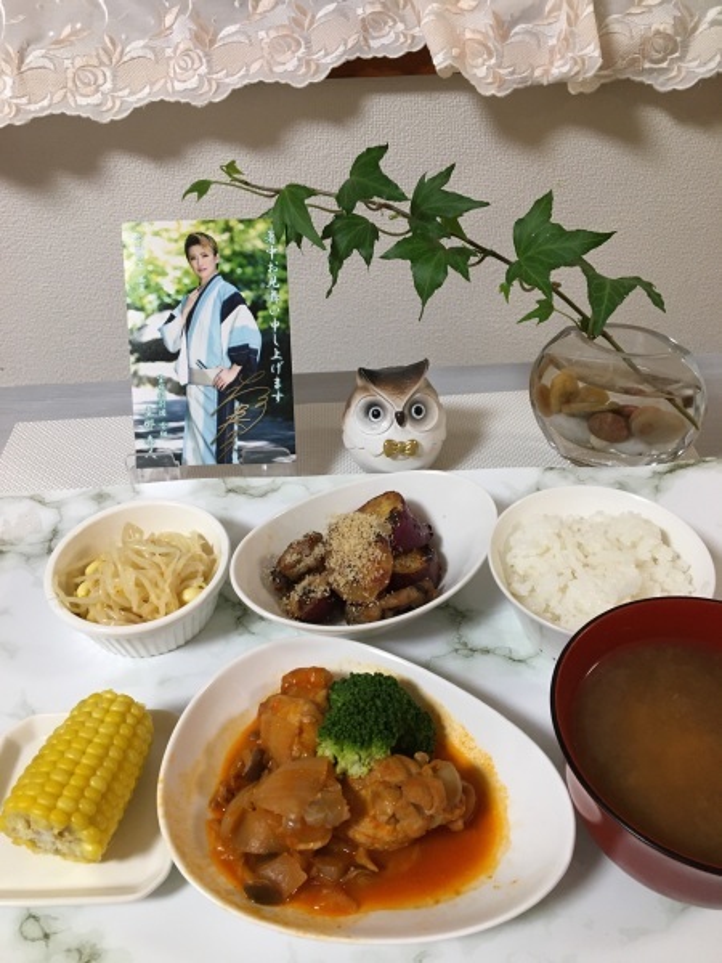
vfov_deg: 61.7
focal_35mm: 29
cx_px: 361
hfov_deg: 48.2
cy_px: 482
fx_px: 806
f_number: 2.2
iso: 125
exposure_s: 1/30
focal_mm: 4.15
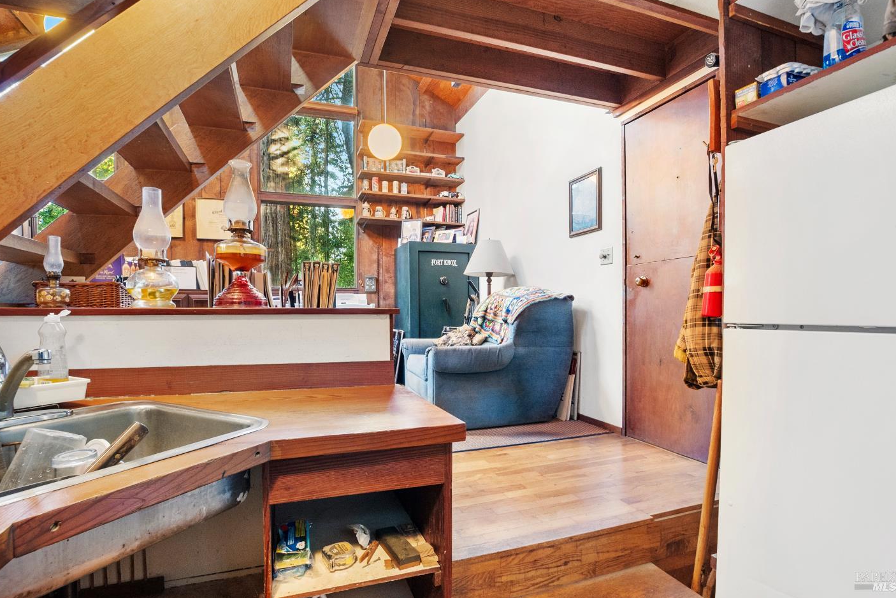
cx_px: 430
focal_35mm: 16
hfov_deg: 96.7
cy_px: 281
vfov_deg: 73.7
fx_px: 398
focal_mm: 10
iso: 500
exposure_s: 1.3
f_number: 8
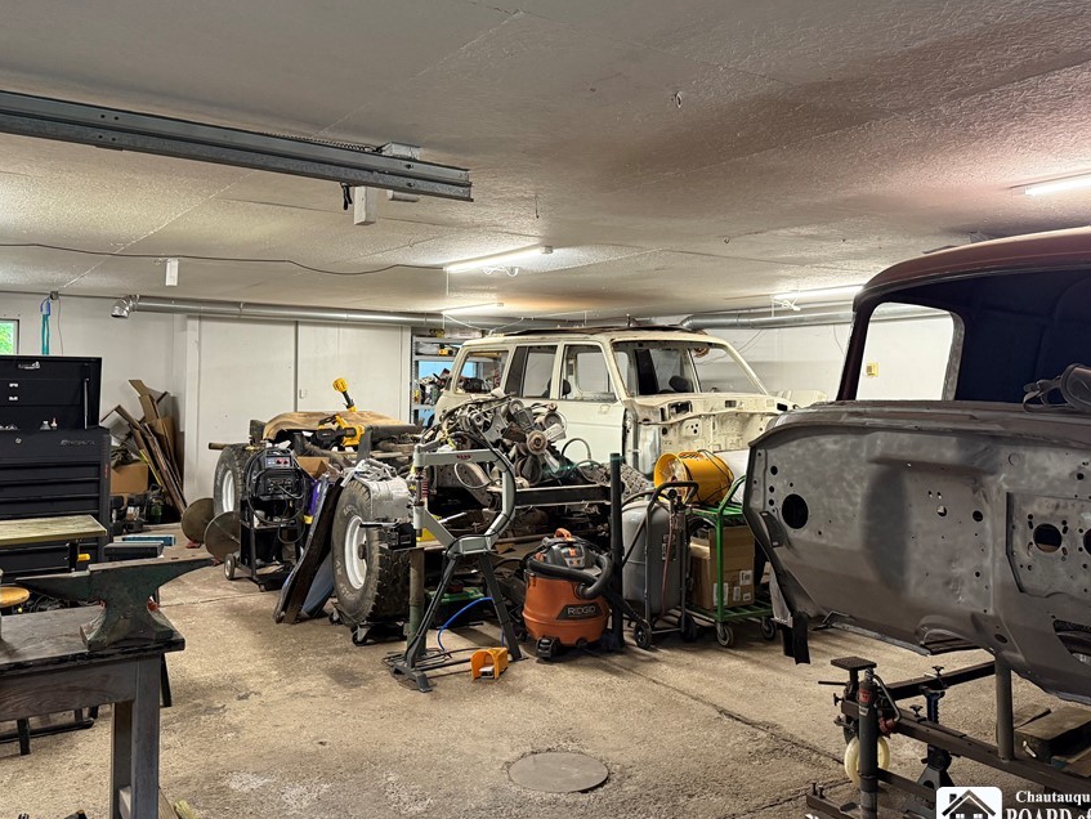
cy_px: 358
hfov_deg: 61.6
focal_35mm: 29
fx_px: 914
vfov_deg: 48.1
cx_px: 540
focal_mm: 6.76
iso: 400
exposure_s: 1/60
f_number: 1.78
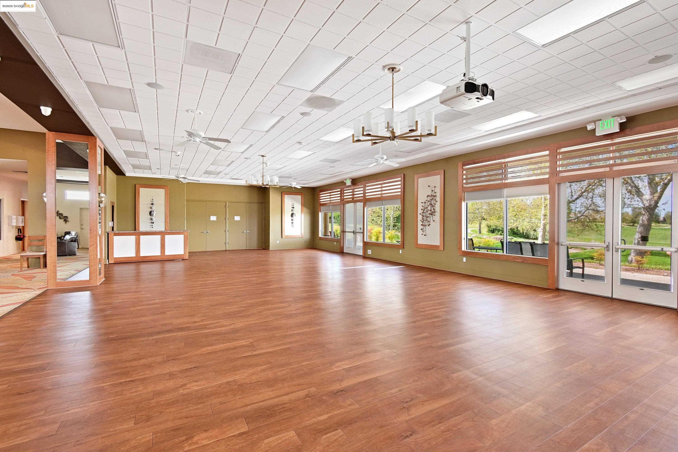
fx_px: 282
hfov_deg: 100.4
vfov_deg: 77.3
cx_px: 339
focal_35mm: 15
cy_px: 226
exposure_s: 1
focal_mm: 10
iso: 200
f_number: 8
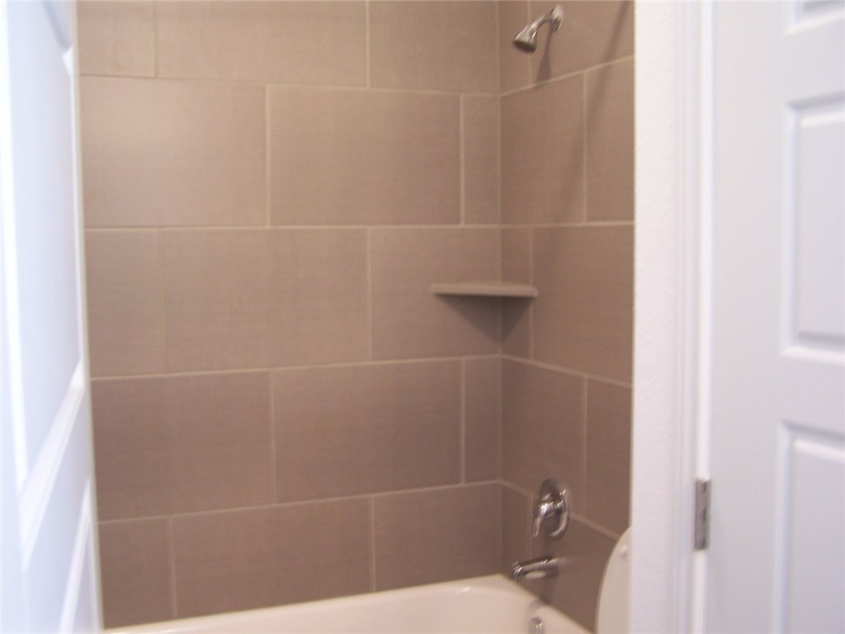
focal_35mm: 38
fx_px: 928
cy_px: 317
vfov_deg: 37.7
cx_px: 422
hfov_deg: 49.0
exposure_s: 1/3
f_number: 2.8
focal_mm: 6.3
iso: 80
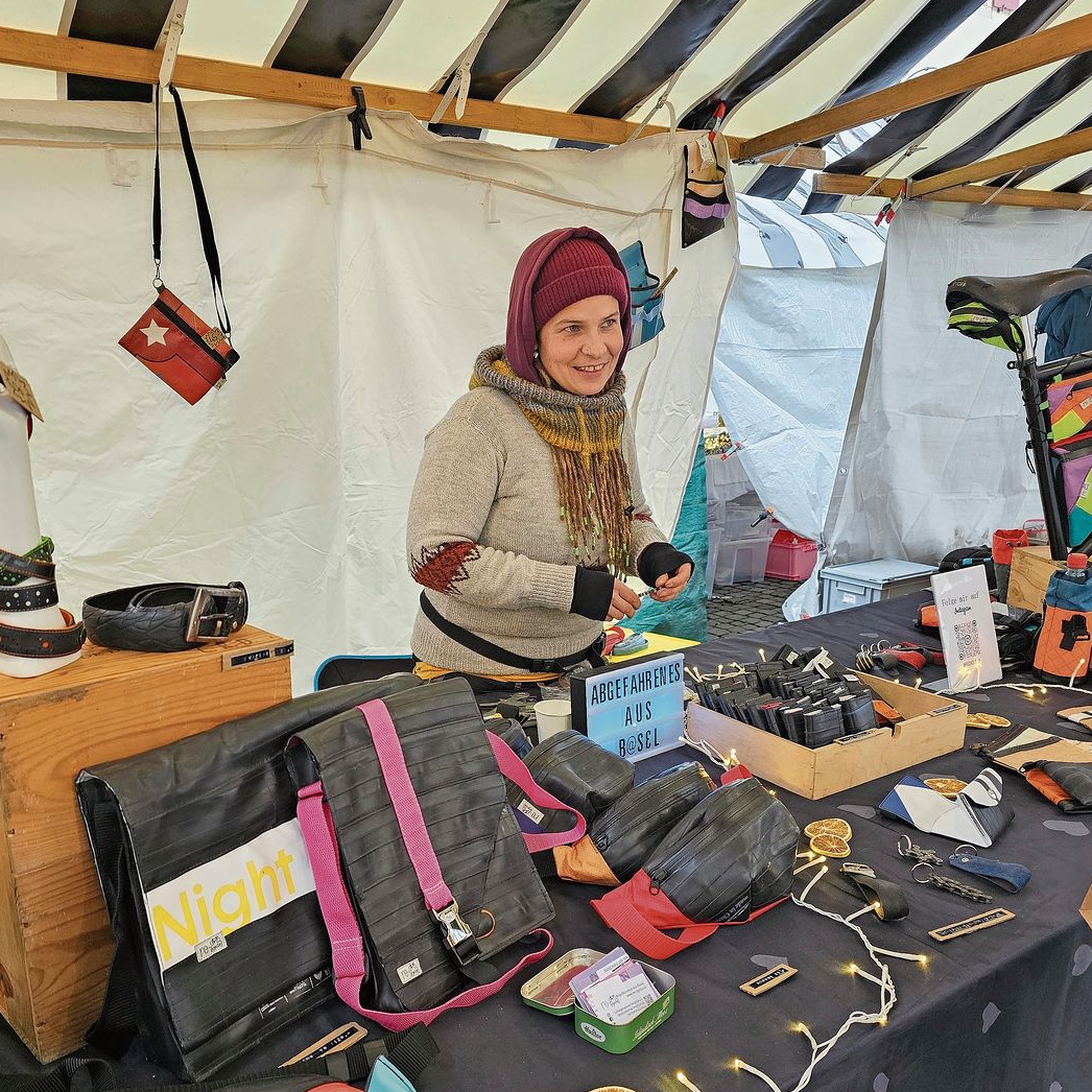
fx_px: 999
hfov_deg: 57.3
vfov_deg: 56.9
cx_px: 535
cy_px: 645
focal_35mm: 28
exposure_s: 1/142
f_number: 1.7
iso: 400
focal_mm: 6.3
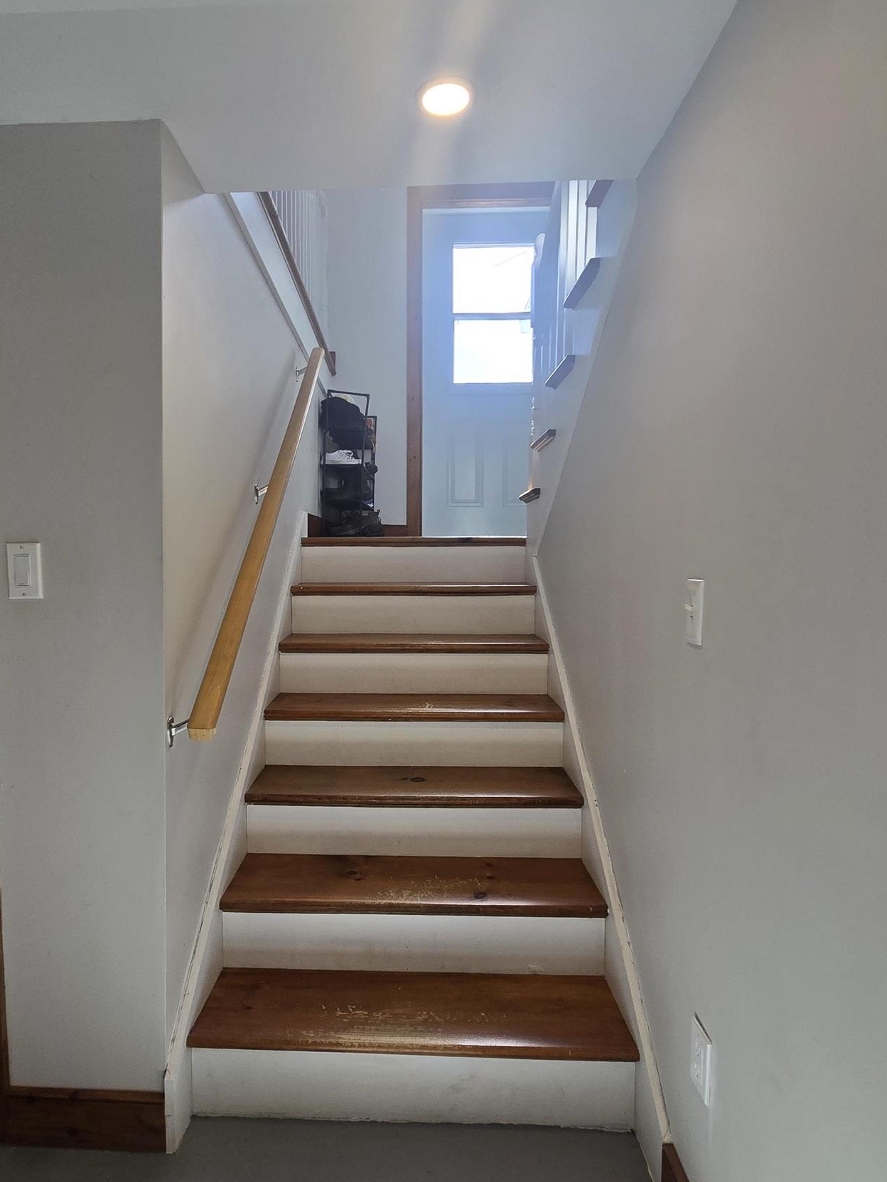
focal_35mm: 18
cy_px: 609
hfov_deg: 71.4
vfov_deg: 87.7
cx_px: 393
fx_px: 615
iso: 64
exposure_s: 1/120
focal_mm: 2.2
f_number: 2.2
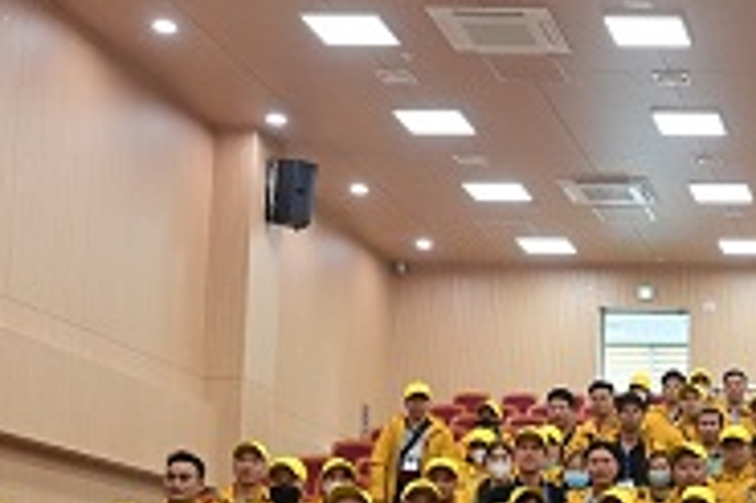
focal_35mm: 83
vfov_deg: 16.1
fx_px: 1741
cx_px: 952
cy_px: 499
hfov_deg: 22.2
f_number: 5.6
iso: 2500
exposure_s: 1/125
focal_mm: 24
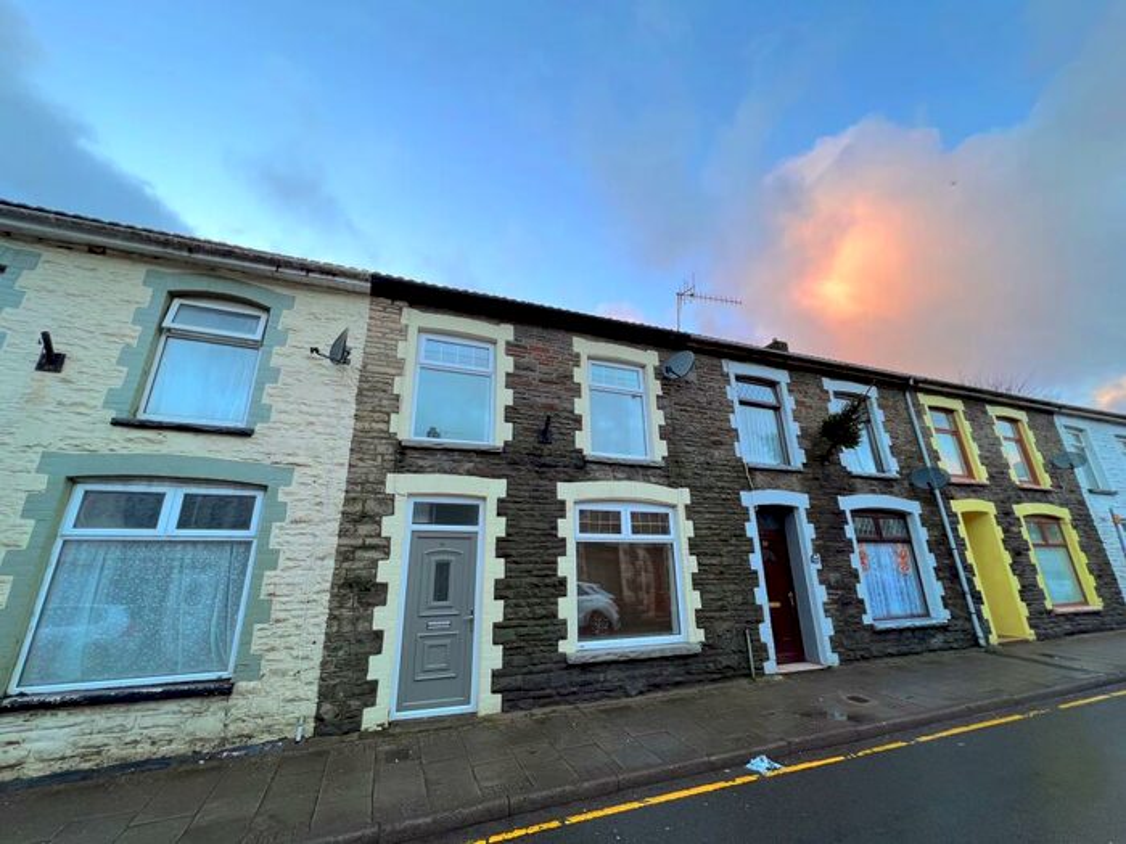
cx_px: 563
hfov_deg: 106.2
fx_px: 423
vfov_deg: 89.9
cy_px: 422
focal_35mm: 13
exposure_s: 1/99
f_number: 1.8
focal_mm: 1.57
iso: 40
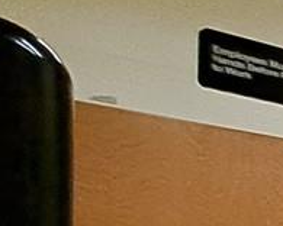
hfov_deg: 8.3
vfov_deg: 13.4
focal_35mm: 104
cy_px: 401
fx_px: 871
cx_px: 1115
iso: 64
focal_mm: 1.74
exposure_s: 1/40
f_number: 2.2
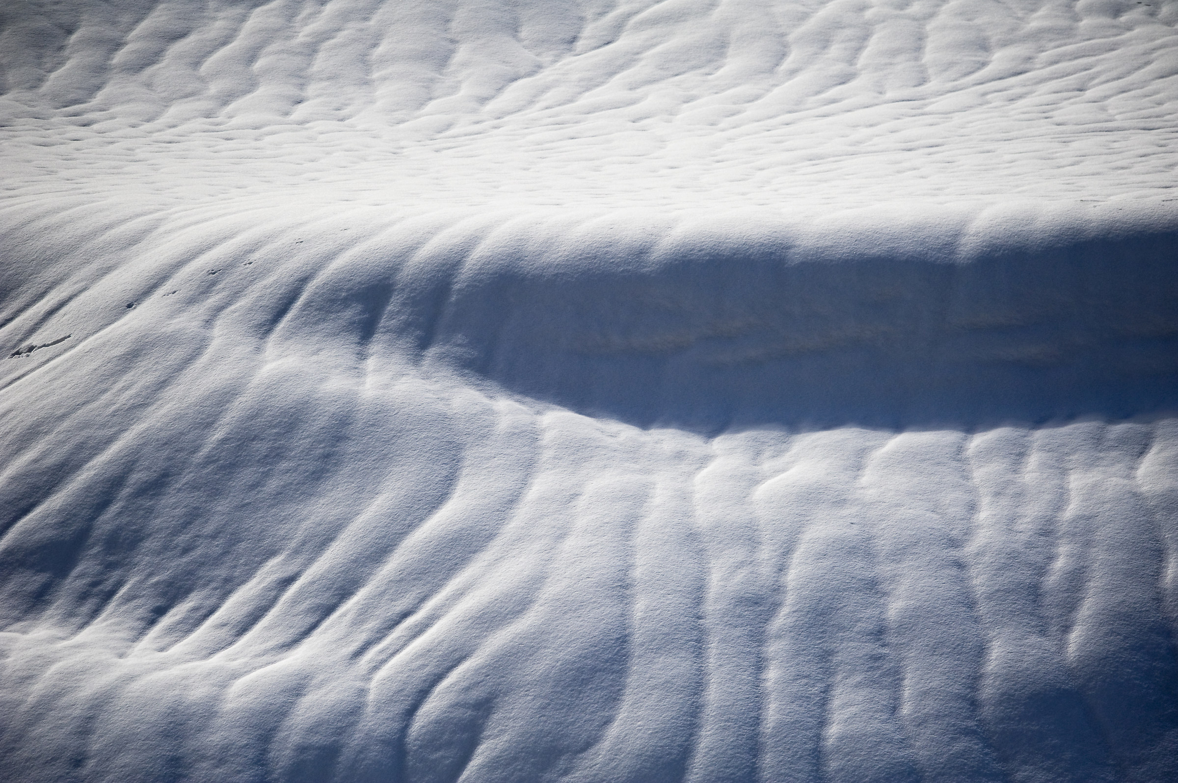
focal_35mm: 270
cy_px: 392
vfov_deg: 5.1
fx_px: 8828
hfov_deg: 7.6
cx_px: 589
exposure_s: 1/6400
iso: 400
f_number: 5.6
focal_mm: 270
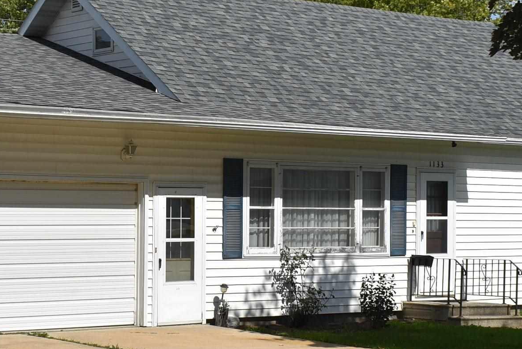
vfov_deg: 14.4
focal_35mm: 95
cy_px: 208
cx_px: 211
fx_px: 1382
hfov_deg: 21.4
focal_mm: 25
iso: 100
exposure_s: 1/400
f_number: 10
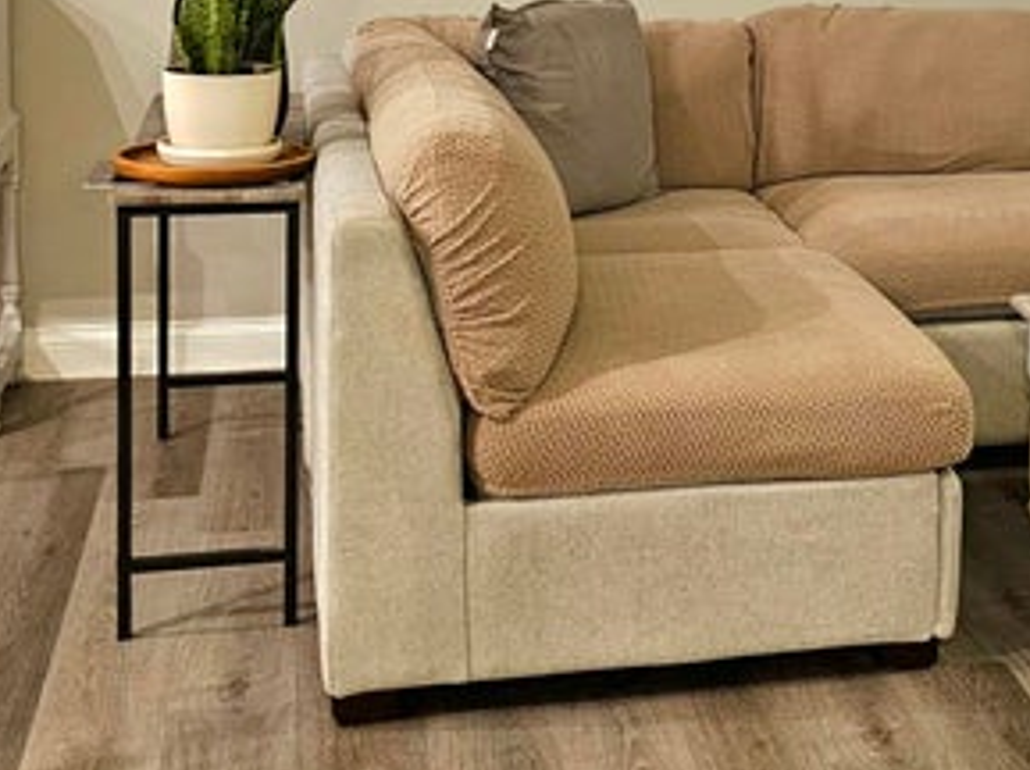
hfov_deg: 27.6
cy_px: -11
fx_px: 2021
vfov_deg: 20.8
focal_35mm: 68
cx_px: 925
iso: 640
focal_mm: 6.3
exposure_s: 1/30
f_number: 1.7
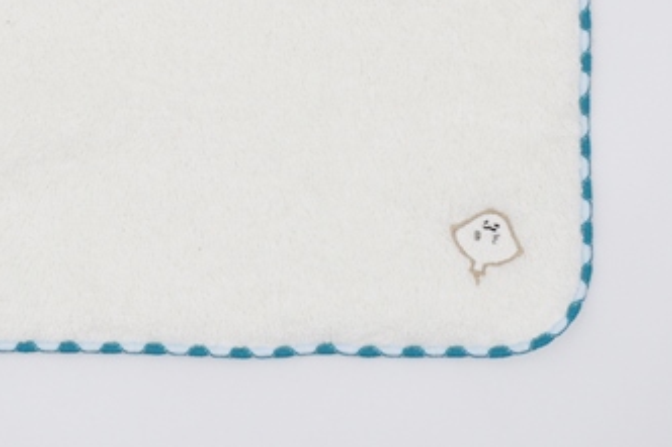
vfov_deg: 10.3
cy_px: -36
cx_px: 196
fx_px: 2465
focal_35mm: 132
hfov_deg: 15.5
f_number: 5.6
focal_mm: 39
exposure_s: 1/320
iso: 250
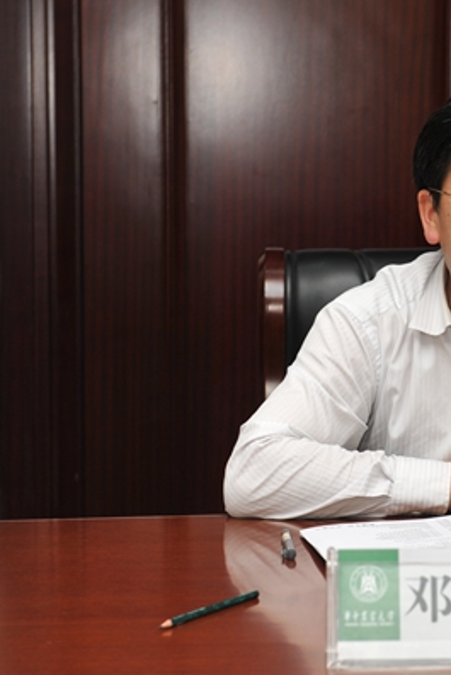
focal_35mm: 106
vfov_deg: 19.3
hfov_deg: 12.7
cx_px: 502
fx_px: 1990
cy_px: 335
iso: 320
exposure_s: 1/60
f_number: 4.5
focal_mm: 70
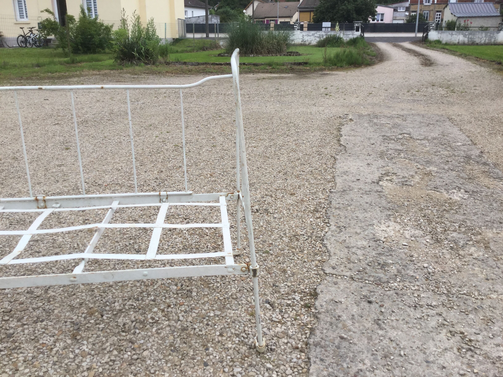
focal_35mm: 31
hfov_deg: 58.4
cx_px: 252
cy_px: 188
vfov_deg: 45.4
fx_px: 450
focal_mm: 3.3
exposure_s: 1/243
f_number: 2.4
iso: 25
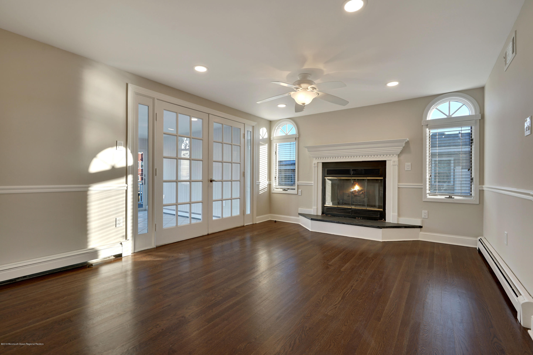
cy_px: 178
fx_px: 237
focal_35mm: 16
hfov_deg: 96.7
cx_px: 266
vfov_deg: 73.7
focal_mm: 16
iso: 200
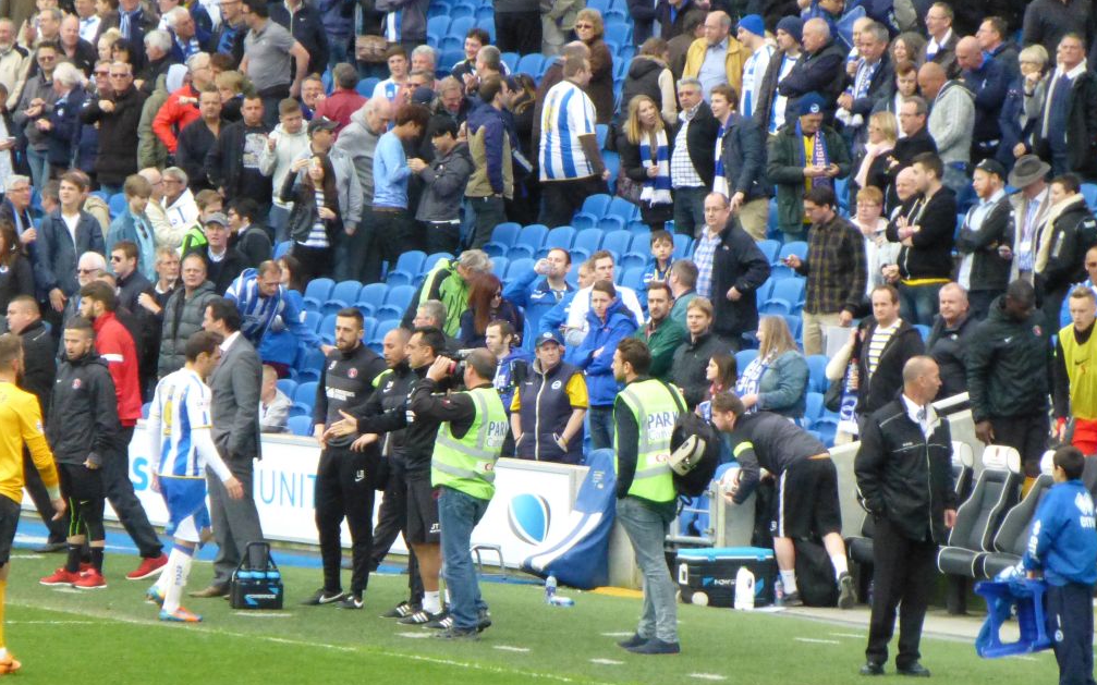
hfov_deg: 4.6
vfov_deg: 2.9
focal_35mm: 460
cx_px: 560
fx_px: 13750
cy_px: 414
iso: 1600
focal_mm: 65
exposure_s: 1/640
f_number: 5.9
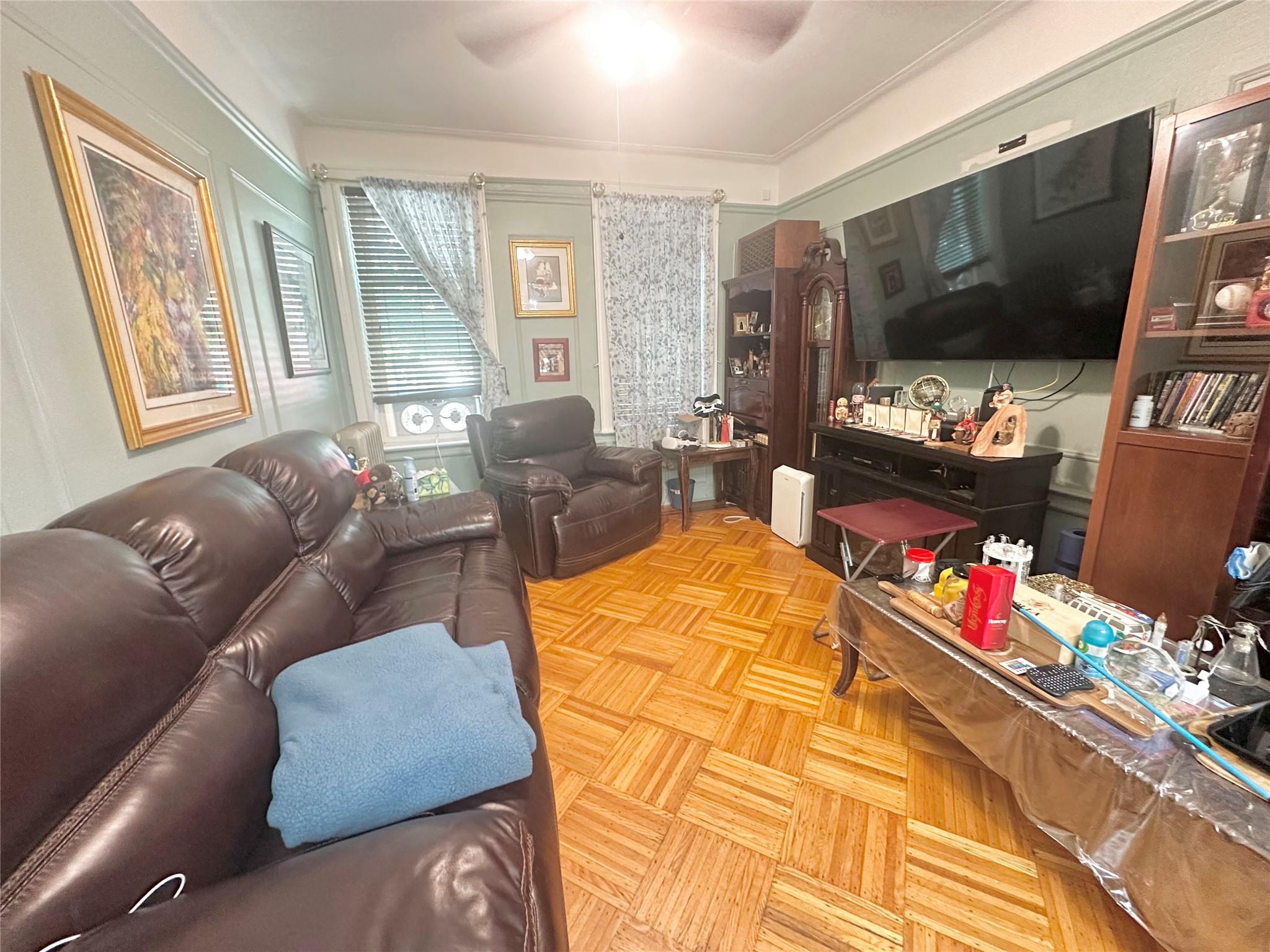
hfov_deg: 102.1
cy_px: 476
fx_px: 514
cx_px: 635
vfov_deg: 85.7
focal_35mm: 14
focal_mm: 2.22
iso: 500
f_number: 2.2
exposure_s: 1/42
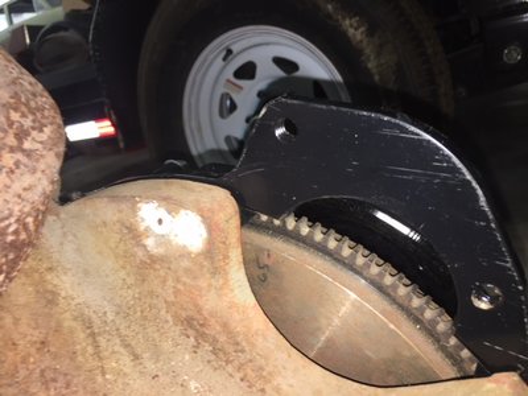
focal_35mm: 29
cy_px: 198
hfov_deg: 61.7
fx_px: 442
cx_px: 264
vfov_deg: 48.2
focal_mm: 4.15
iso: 25
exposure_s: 1/17
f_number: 2.2
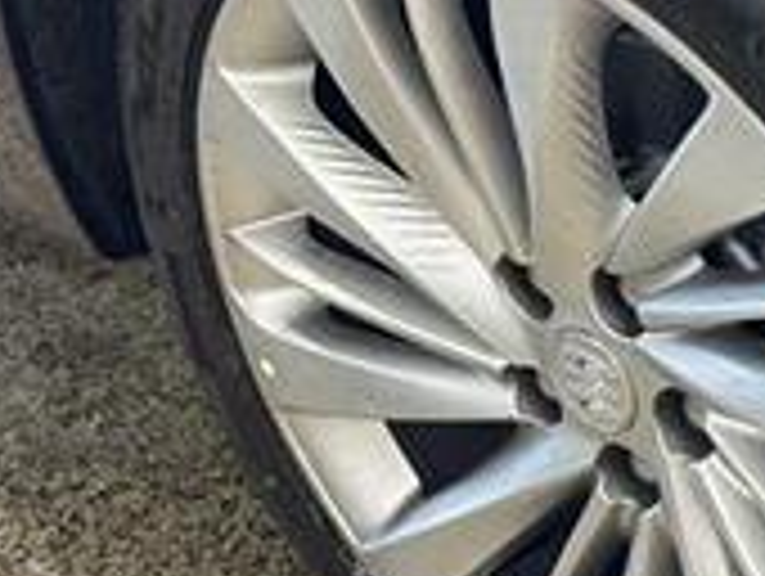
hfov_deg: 13.6
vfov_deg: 10.5
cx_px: 814
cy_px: 270
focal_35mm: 142
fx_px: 3143
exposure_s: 1/40
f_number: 1.78
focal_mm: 6.76
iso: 400
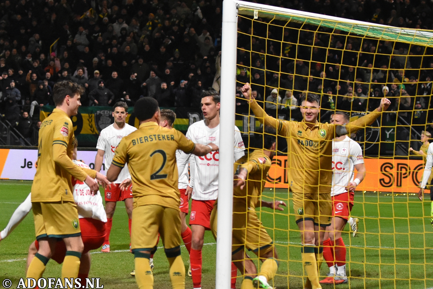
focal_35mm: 105
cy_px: 144
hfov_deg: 19.5
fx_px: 1263
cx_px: 216
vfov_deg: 13.0
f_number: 2.8
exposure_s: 1/640
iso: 4000
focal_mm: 70
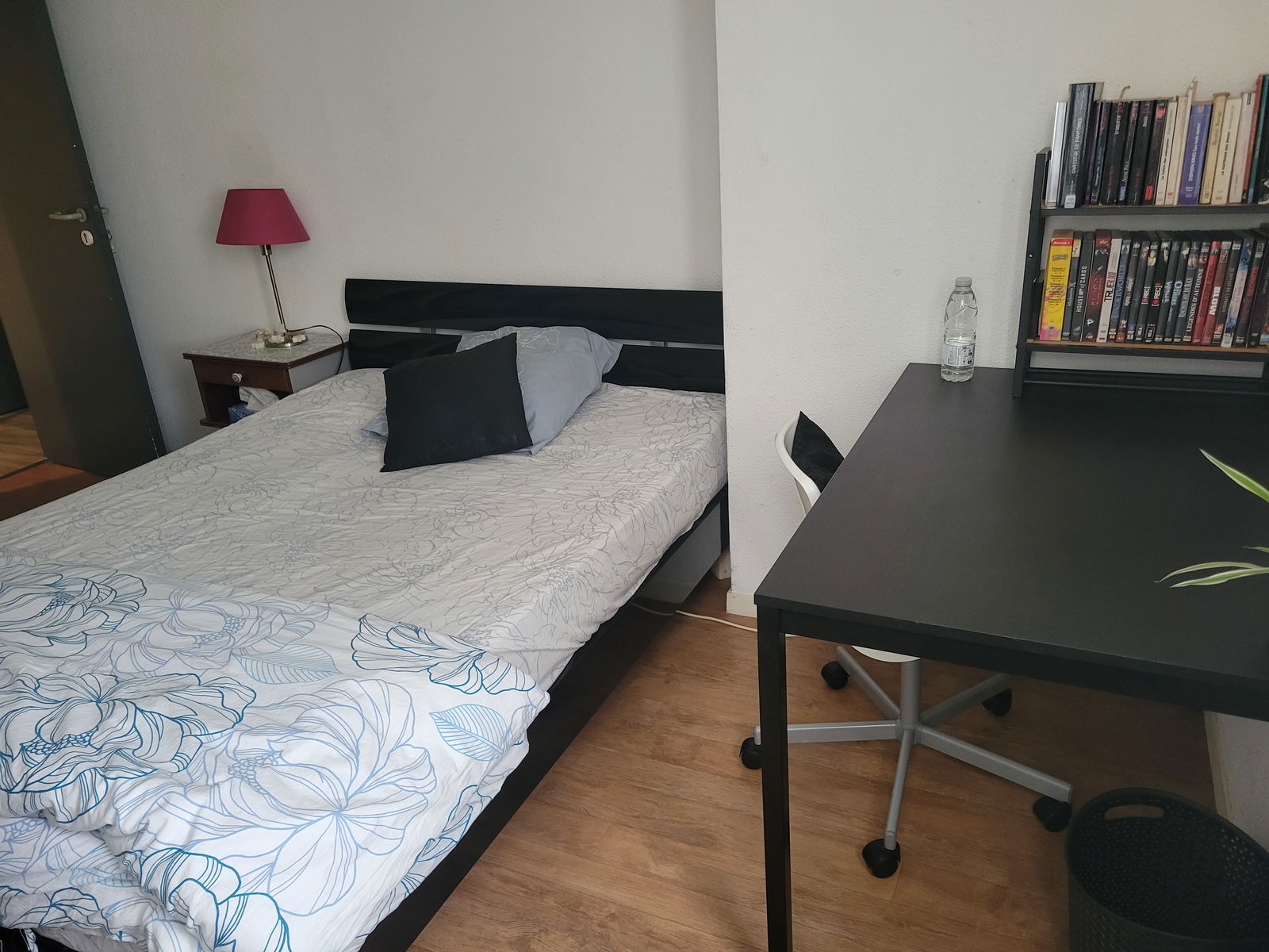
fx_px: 953
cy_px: 476
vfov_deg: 53.1
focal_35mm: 26
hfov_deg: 67.3
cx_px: 634
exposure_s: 1/40
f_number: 1.8
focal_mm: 5.4
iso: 400
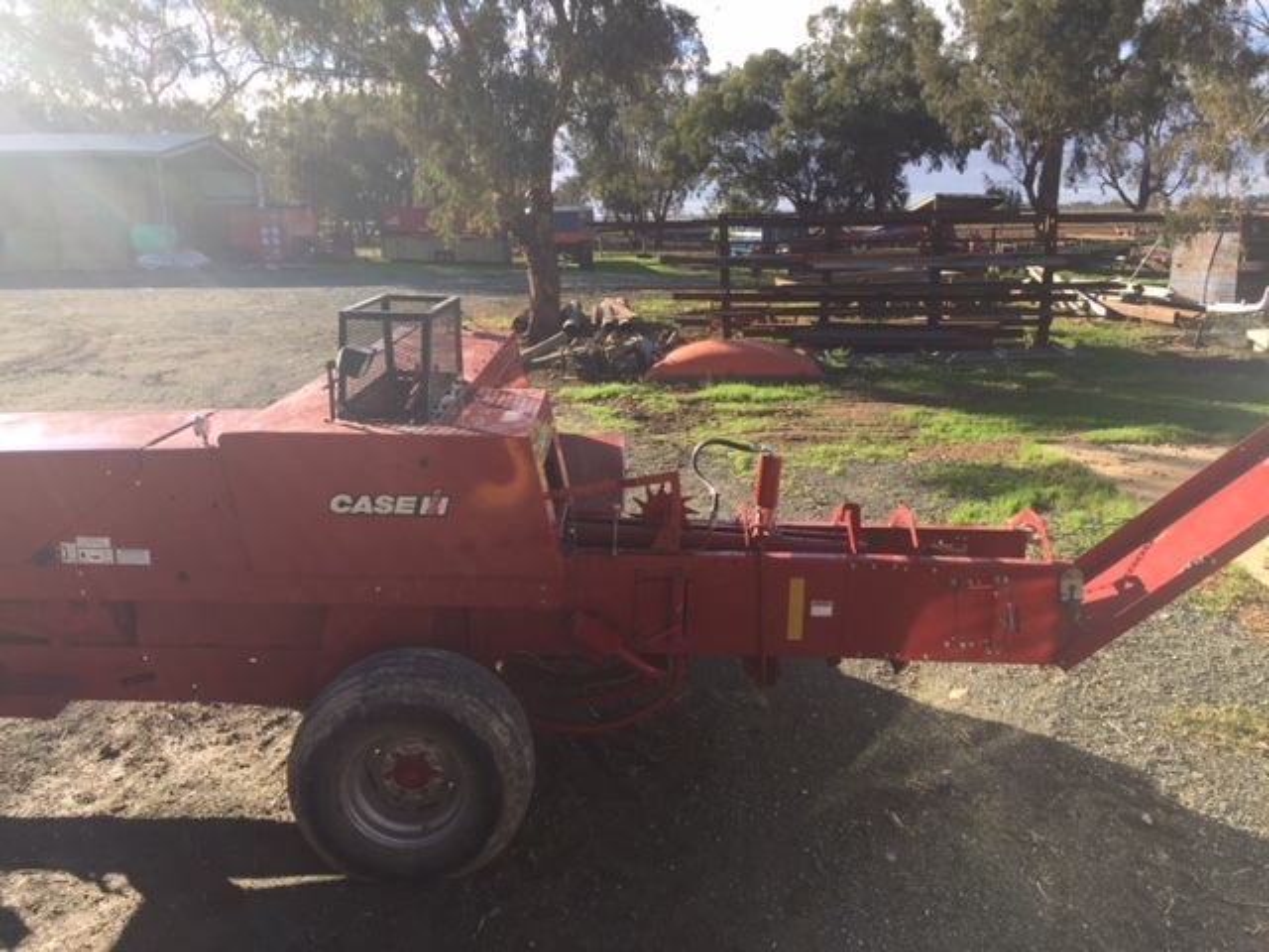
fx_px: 1063
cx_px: 634
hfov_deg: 61.7
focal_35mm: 29
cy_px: 476
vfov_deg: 48.2
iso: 32
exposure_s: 1/694
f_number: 2.2
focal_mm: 4.15
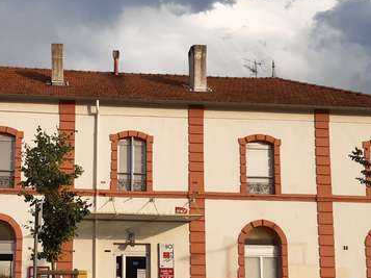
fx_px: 600
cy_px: 194
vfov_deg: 25.9
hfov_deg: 33.9
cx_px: 108
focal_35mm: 56
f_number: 1.7
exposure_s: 1/1587
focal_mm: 3.92
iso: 40
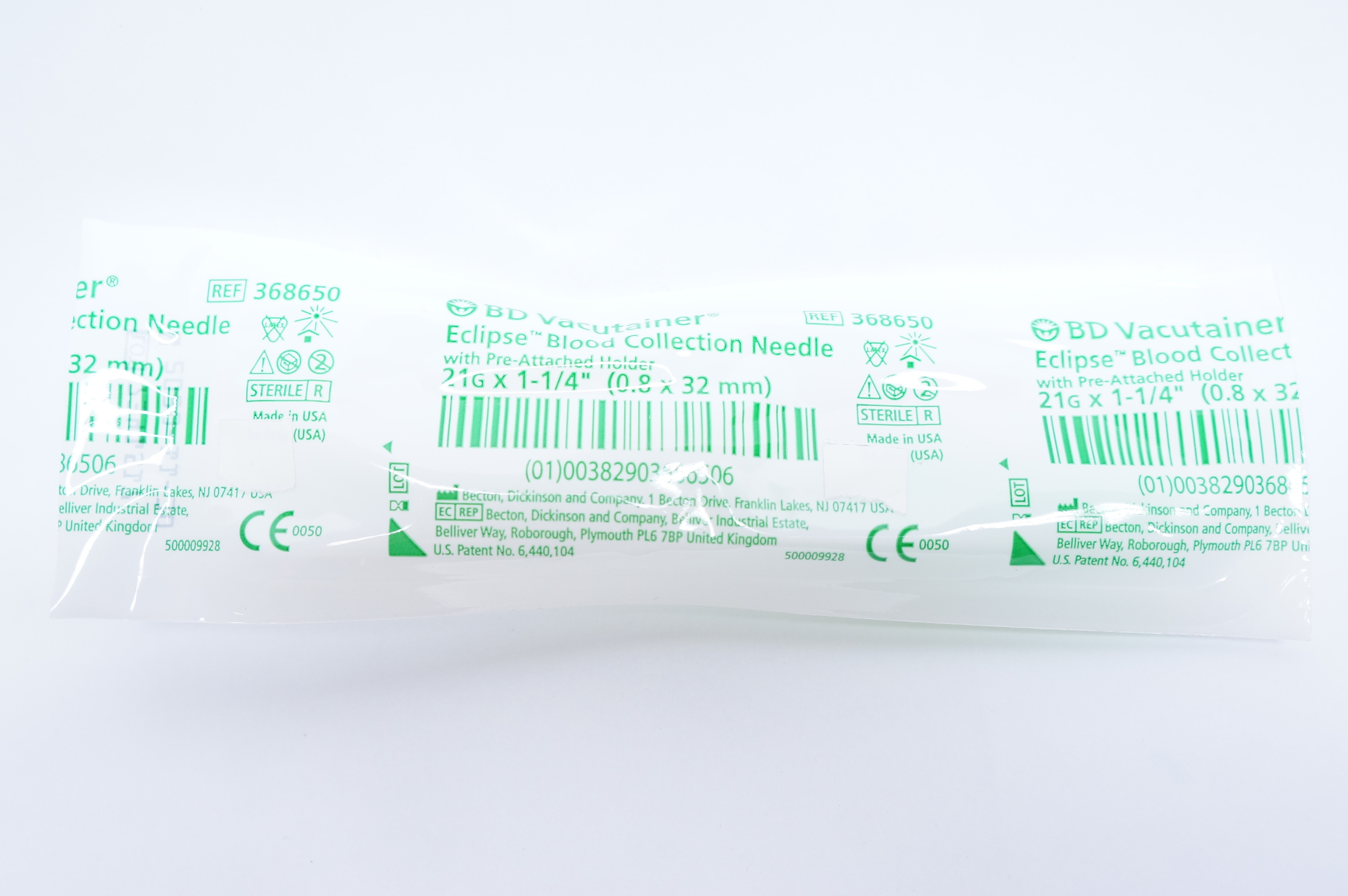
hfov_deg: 55.2
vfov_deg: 38.3
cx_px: 674
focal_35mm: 34
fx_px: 1290
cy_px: 448
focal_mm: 23
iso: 800
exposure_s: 1/40
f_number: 5
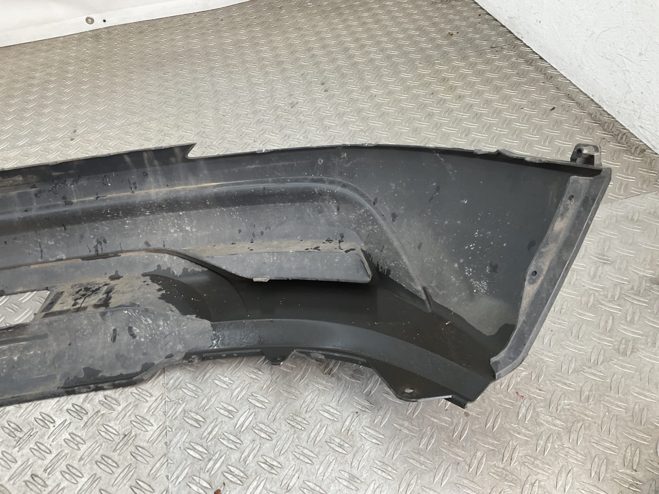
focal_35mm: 29
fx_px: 552
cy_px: 247
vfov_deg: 48.2
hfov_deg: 61.7
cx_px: 330
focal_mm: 3
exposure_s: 1/120
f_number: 1.8
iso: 32
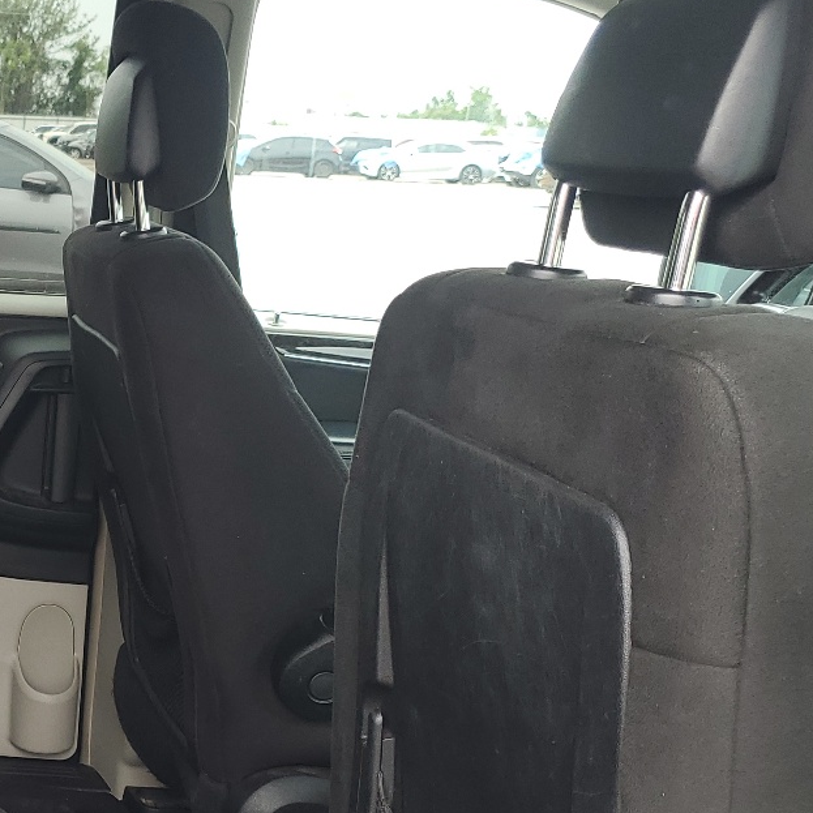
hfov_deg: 26.1
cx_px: -146
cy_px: 560
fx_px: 1568
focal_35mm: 59
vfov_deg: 28.8
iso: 50
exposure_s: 1/159
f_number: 1.5
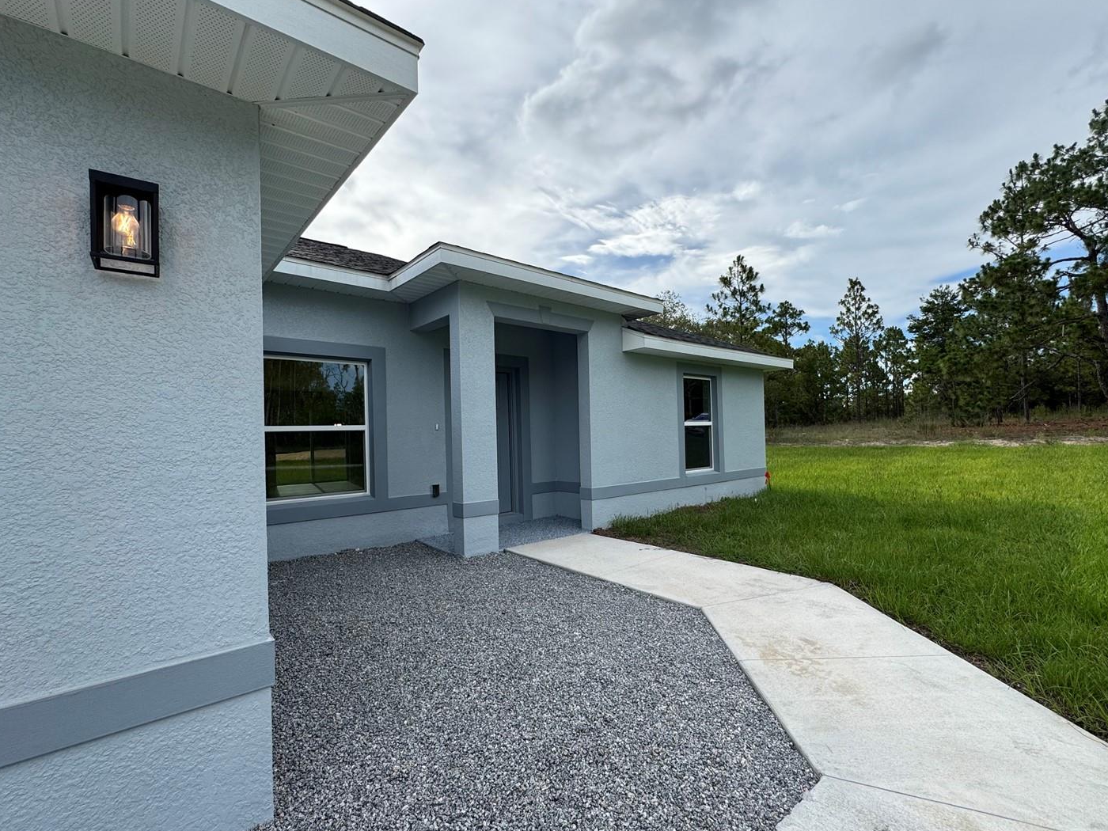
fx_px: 512
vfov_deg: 78.1
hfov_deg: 94.4
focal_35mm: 16
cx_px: 587
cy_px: 431
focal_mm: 2.22
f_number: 2.2
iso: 50
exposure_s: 1/1217
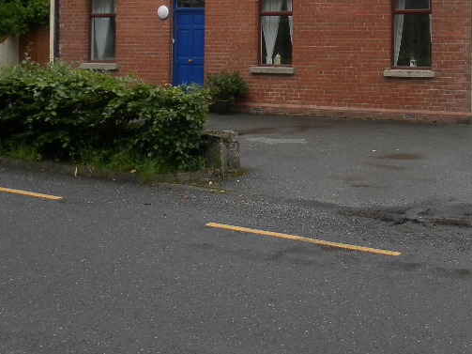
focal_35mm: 57
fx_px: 777
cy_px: 30
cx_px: 399
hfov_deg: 32.6
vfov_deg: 24.8
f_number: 3.2
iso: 80
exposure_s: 1/500
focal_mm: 4.9
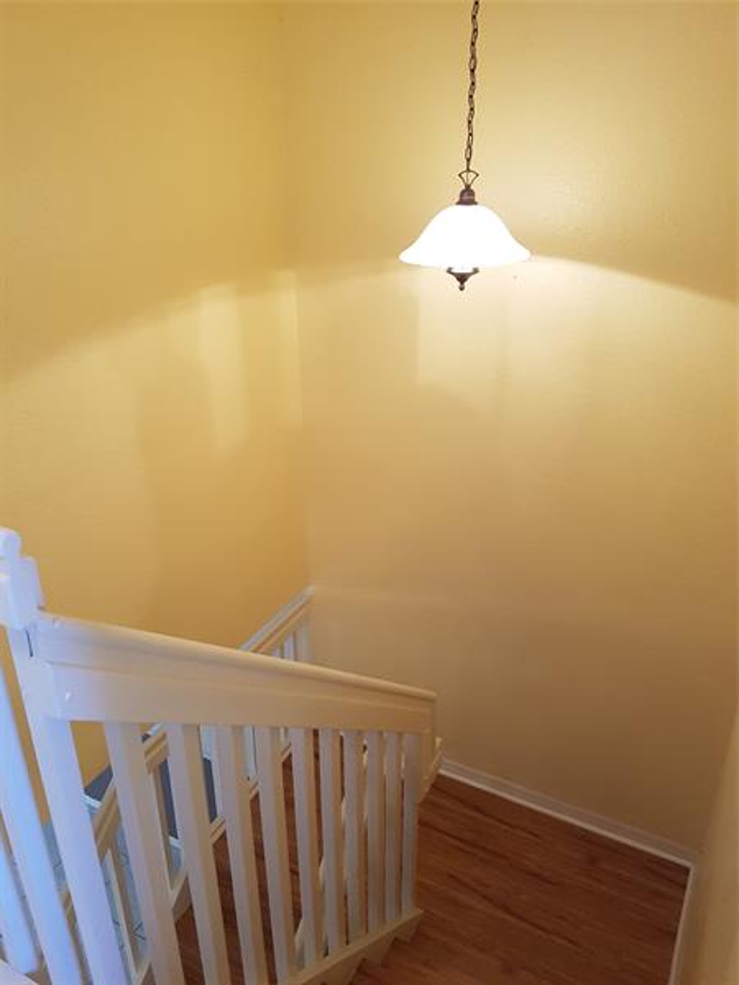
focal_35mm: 26
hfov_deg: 53.1
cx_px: 370
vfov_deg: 67.3
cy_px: 492
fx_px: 740
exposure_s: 1/40
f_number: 1.7
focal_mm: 4.2
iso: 160
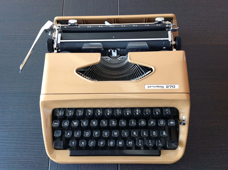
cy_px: 85
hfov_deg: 52.7
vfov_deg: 40.6
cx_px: 114
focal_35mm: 35
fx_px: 230
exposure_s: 1/15
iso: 50
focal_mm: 4.28
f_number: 2.4
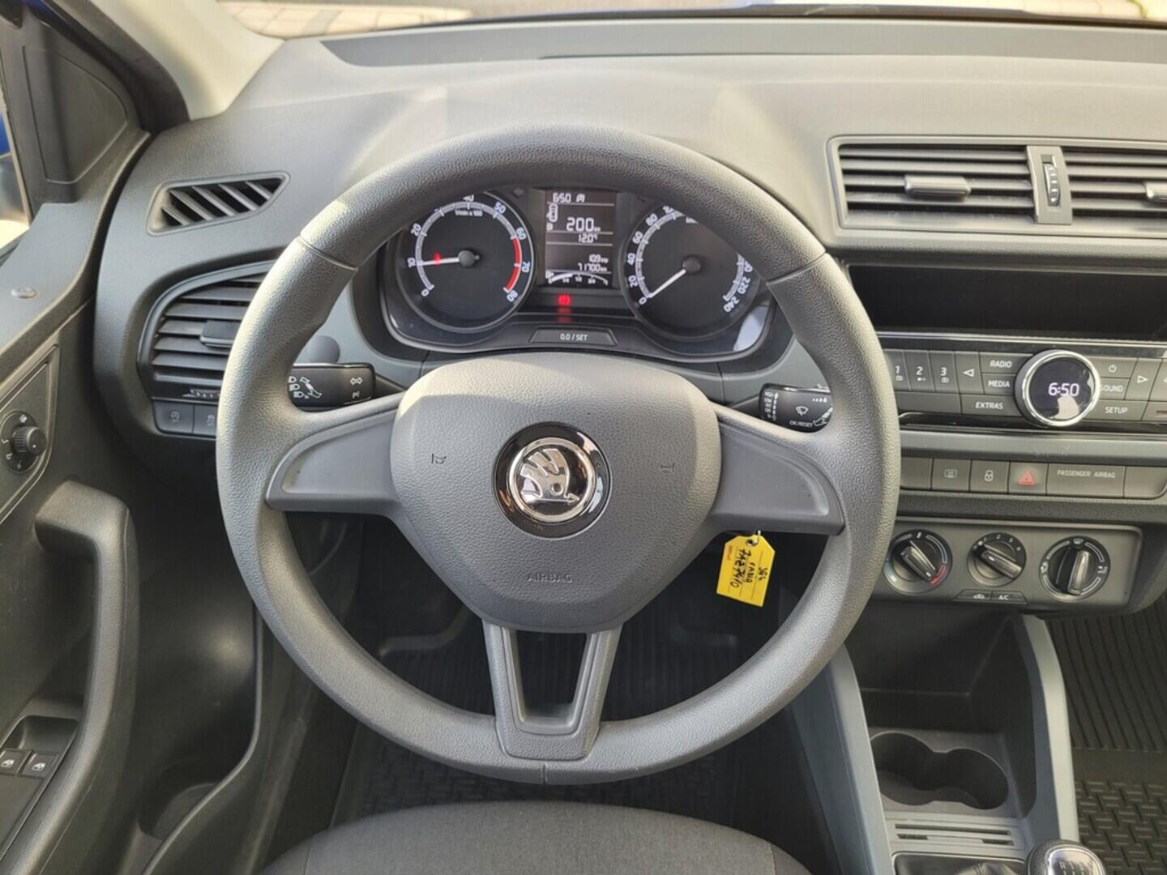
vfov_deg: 53.1
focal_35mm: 26
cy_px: 438
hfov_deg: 67.3
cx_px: 584
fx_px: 877
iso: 100
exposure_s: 1/100
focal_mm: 5.4
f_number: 1.8
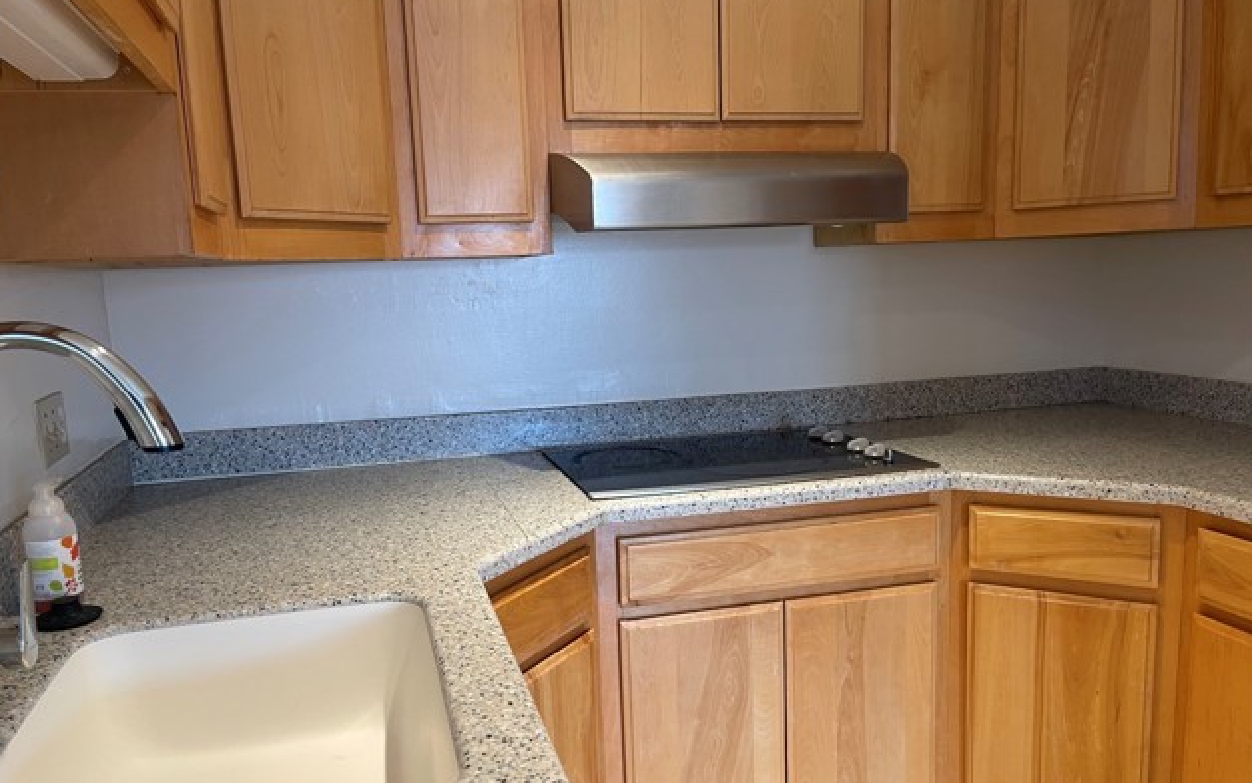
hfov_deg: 68.4
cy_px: 420
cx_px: 622
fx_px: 922
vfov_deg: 46.0
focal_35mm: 27
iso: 80
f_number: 1.6
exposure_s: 1/60
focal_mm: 5.1
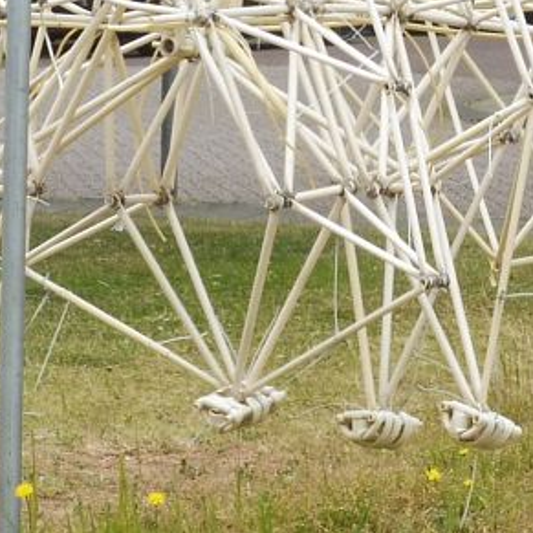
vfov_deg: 6.6
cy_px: -165
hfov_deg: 6.6
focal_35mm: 264
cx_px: 463
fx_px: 4599
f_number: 7.1
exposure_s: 1/100
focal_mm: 15.1
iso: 100
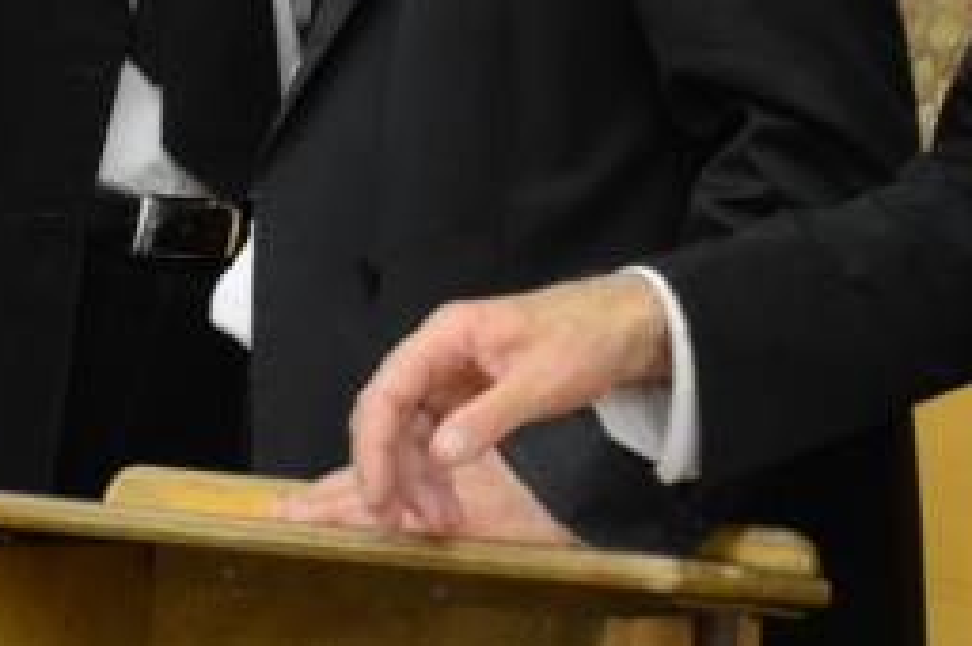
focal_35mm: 132
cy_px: -110
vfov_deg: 10.2
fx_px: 3559
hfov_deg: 15.4
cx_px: 794
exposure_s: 1/125
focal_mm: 22
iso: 1000
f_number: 5
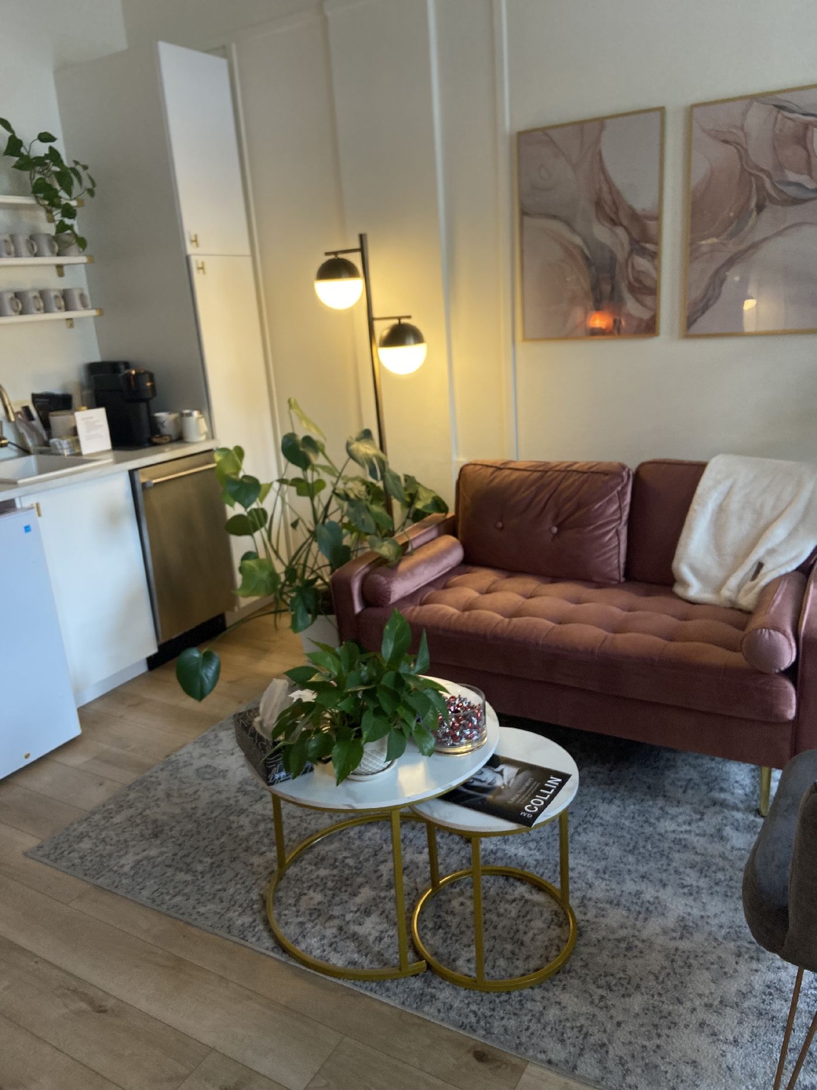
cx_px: 408
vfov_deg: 67.3
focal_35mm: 26
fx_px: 818
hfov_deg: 53.1
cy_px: 545
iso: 125
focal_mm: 4.25
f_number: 1.8
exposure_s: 1/60
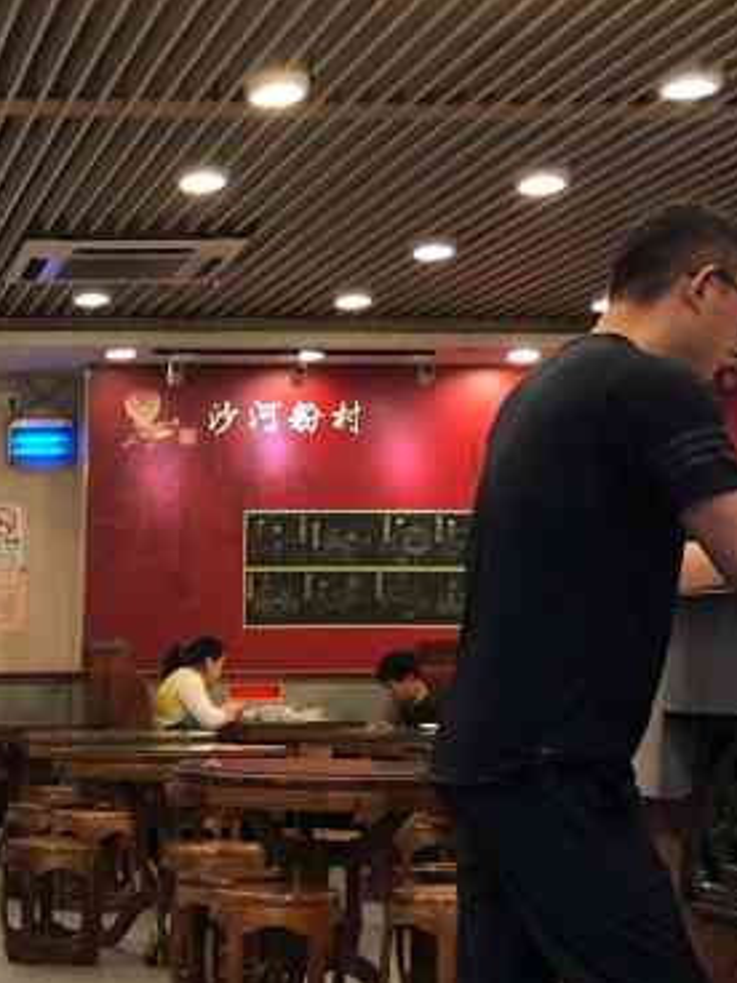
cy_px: 877
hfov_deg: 19.3
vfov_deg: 26.5
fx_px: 2016
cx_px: -190
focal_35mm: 71
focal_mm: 3.99
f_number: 1.8
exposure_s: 1/17
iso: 80
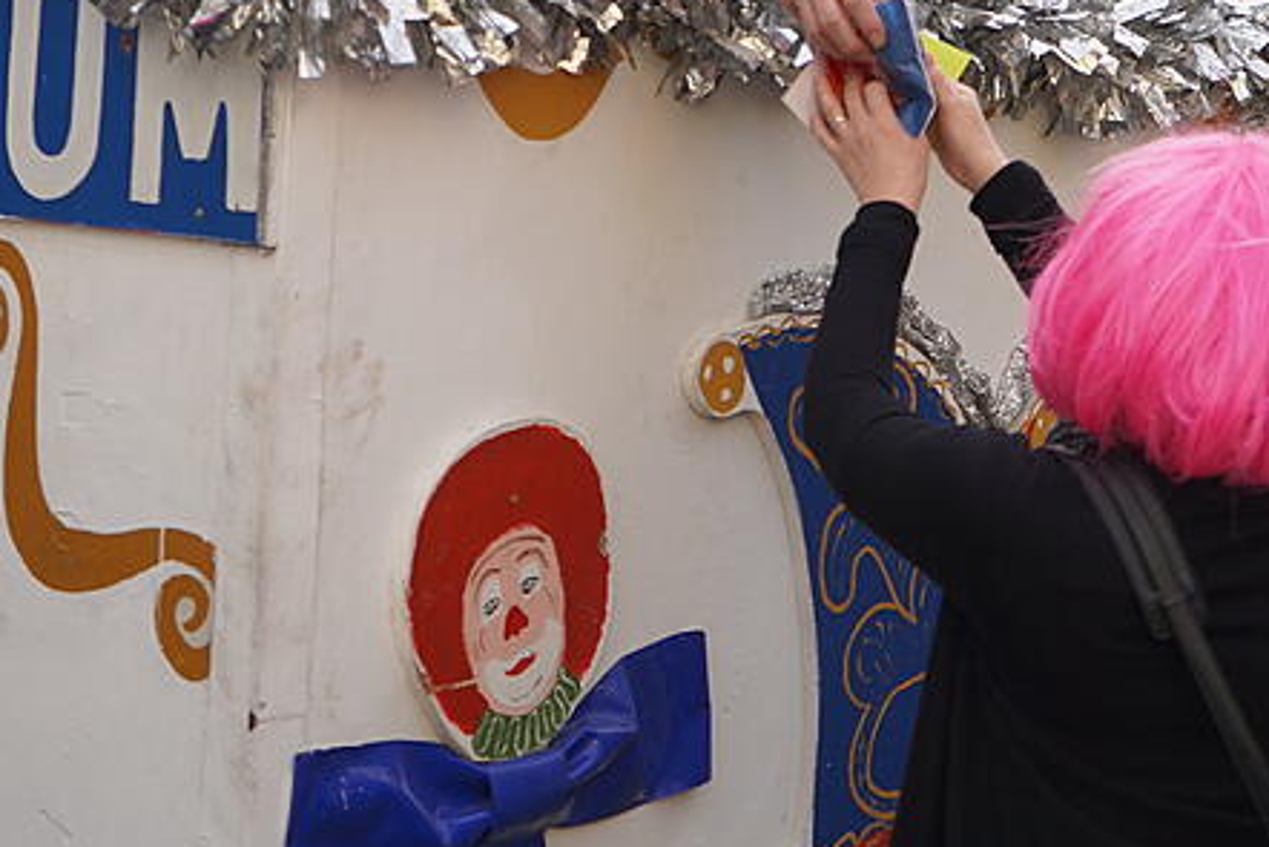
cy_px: -39
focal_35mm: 72
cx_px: 702
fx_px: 2539
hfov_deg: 28.0
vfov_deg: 18.4
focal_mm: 34
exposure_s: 1/320
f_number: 4.5
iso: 100
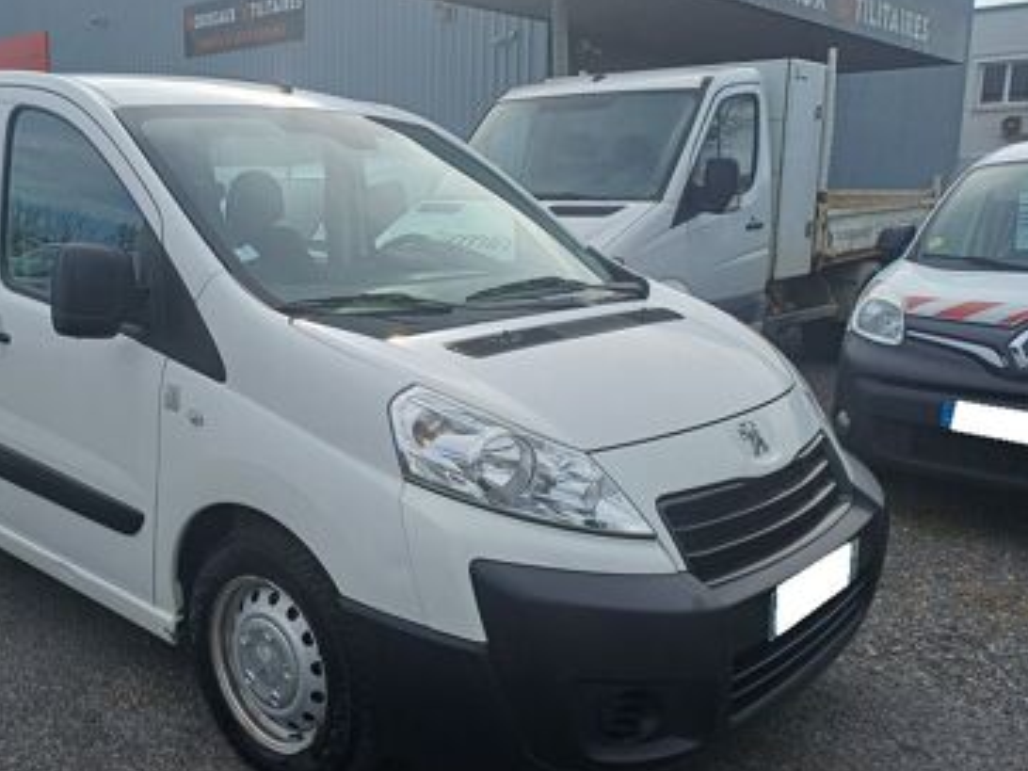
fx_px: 980
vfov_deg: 42.9
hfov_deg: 54.6
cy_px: 359
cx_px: 376
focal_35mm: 33
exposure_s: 1/1178
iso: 50
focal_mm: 4.65
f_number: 1.8
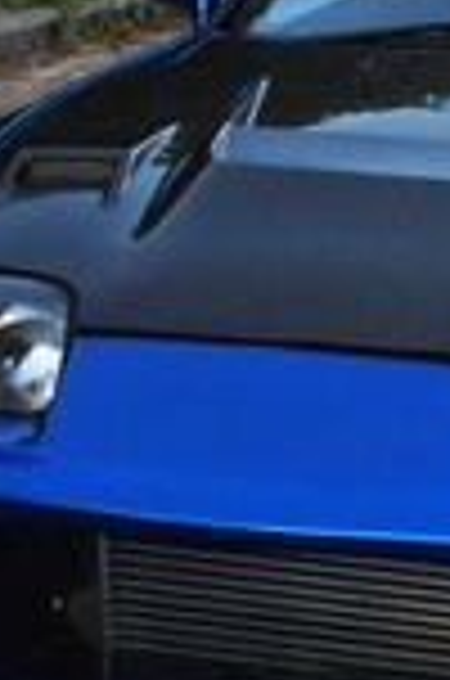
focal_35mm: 217
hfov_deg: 6.2
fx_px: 4087
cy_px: -207
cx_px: 742
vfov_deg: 9.3
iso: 220
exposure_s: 1/30
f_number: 5
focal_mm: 34
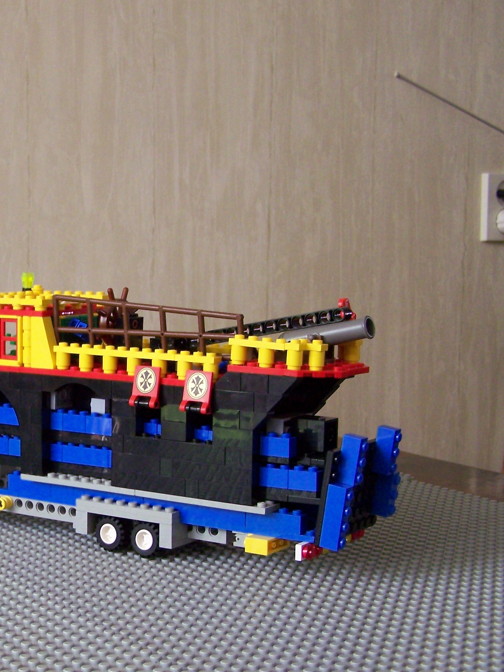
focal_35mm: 66
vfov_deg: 29.3
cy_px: 401
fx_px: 1281
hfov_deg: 21.8
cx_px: 70
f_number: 2.8
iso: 160
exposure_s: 1/20
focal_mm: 6.3
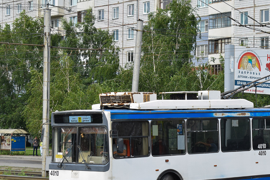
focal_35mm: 112
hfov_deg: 18.2
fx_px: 840
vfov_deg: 12.2
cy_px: 112
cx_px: 179
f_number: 5.6
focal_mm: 46
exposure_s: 1/800
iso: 400
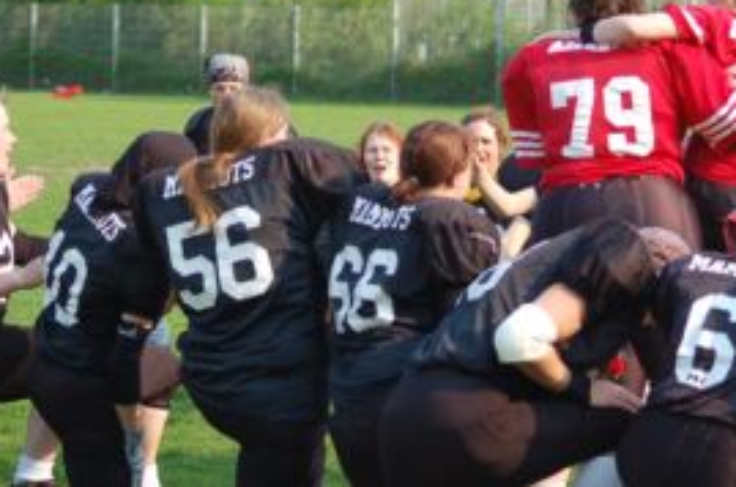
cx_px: 472
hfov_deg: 11.6
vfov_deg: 7.7
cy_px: 109
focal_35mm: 177
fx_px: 3610
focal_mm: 70
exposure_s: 1/1000
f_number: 4
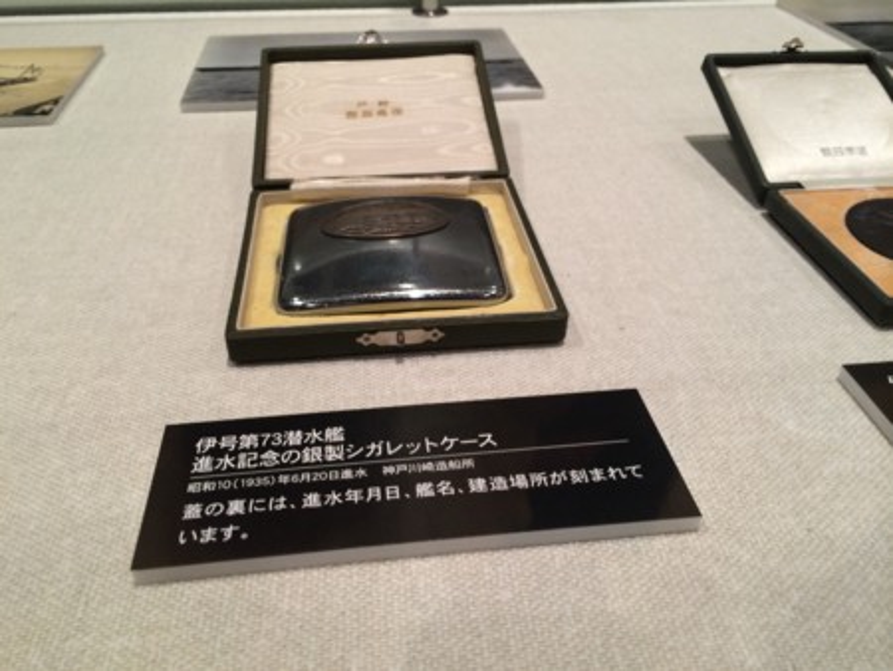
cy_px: 336
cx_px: 446
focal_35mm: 30
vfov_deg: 46.8
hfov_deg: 59.9
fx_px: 774
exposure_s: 1/30
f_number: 2.2
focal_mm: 4.12
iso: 100
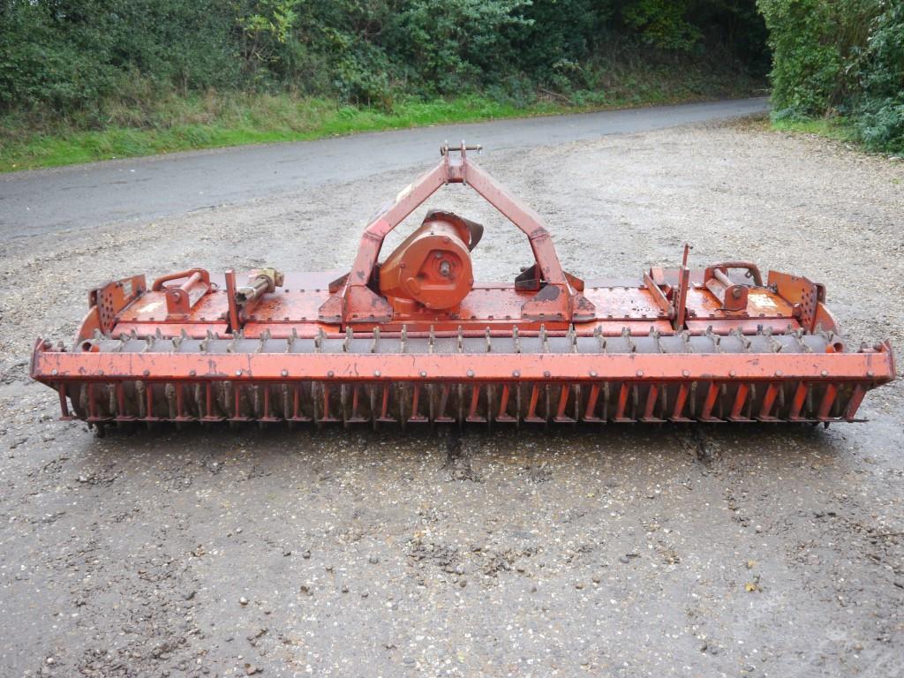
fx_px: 888
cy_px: 339
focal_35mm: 34
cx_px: 452
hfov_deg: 54.0
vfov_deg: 41.8
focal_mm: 17
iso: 160
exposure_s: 1/80
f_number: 3.9
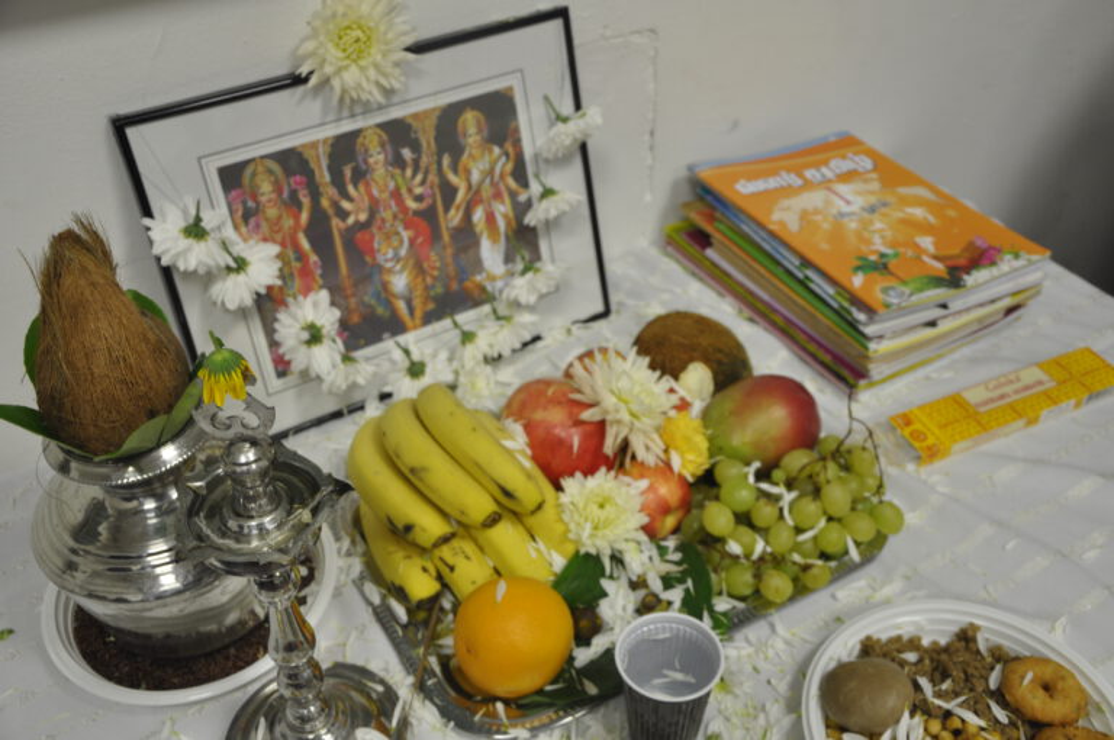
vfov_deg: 34.1
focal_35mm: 39
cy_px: 370
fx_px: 1205
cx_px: 557
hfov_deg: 49.6
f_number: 5.6
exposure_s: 1/30
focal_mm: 26
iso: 400
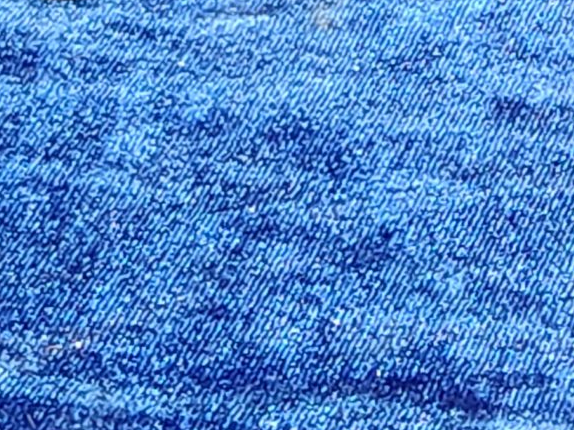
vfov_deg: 11.4
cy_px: -457
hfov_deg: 14.6
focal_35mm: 116
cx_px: 1084
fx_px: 1923
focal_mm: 5.4
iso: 250
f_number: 1.8
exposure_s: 1/40
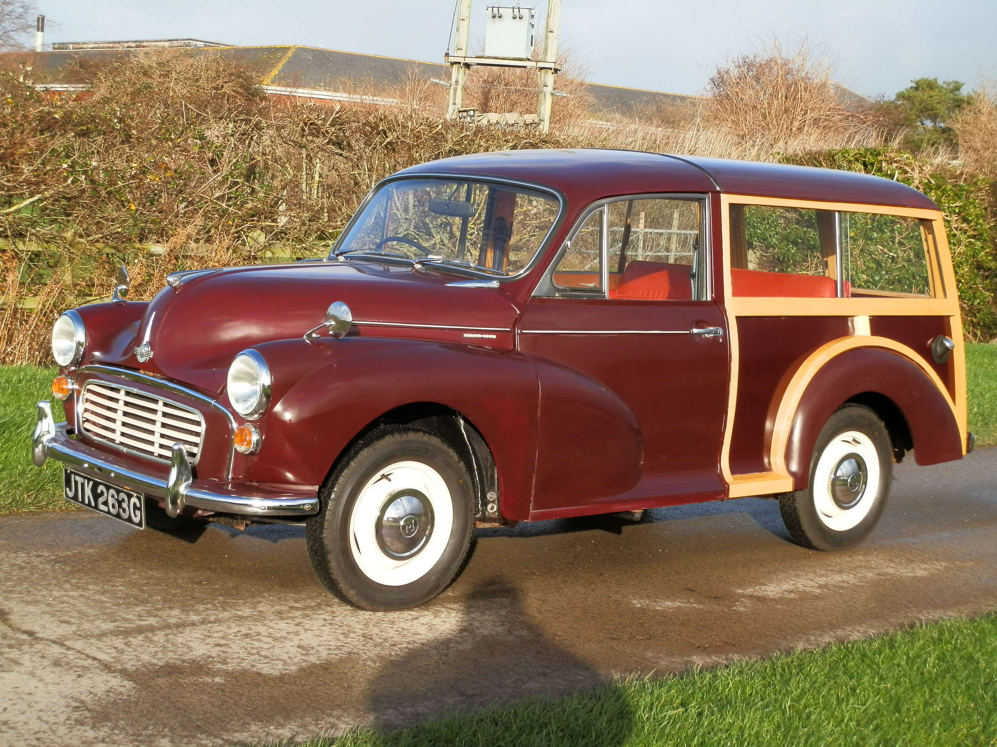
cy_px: 374
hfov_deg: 31.7
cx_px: 498
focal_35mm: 61
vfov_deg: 24.0
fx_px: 1757
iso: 64
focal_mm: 10.99
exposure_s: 1/60
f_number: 11.2
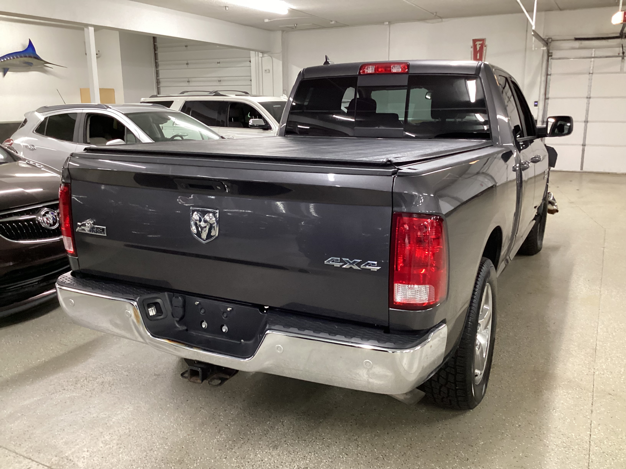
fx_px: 561
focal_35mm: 31
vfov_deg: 45.4
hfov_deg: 58.4
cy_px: 234
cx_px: 313
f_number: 2.4
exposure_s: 1/40
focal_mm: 3.3
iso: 320
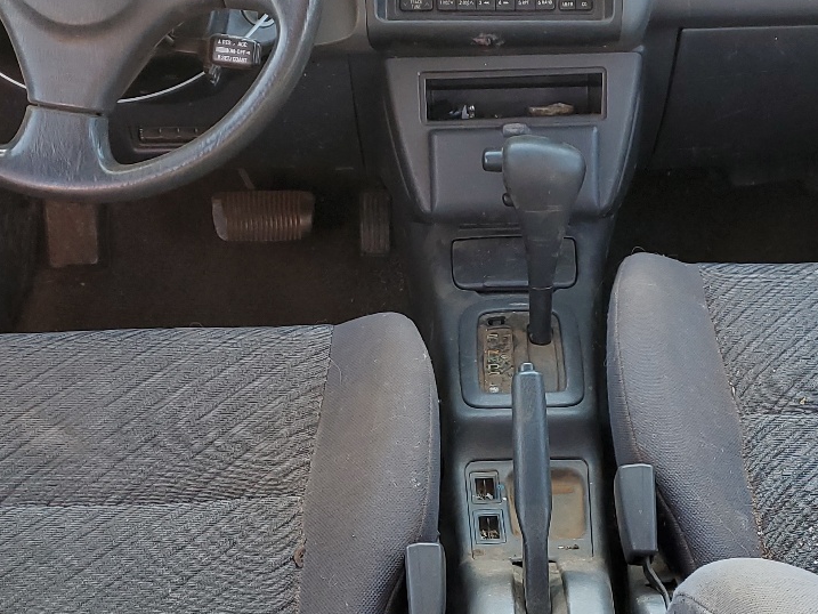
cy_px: 340
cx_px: 468
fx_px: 1371
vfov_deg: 25.2
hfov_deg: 33.2
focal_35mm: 58
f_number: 1.5
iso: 59
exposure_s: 1/120
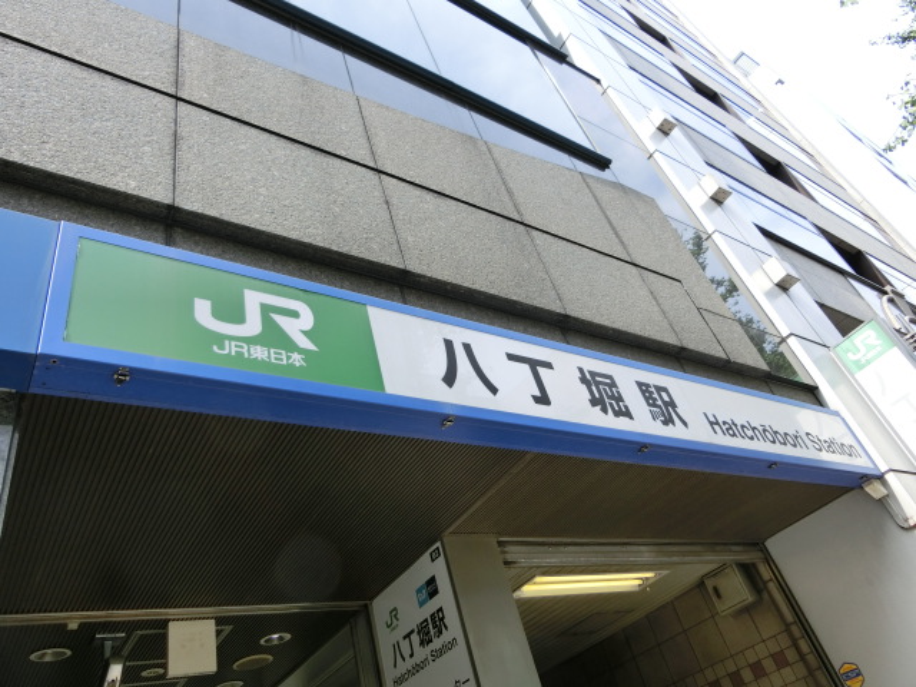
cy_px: 344
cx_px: 458
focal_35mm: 25
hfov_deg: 69.4
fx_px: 662
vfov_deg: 54.9
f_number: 3.5
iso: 80
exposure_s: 1/320
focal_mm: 4.5
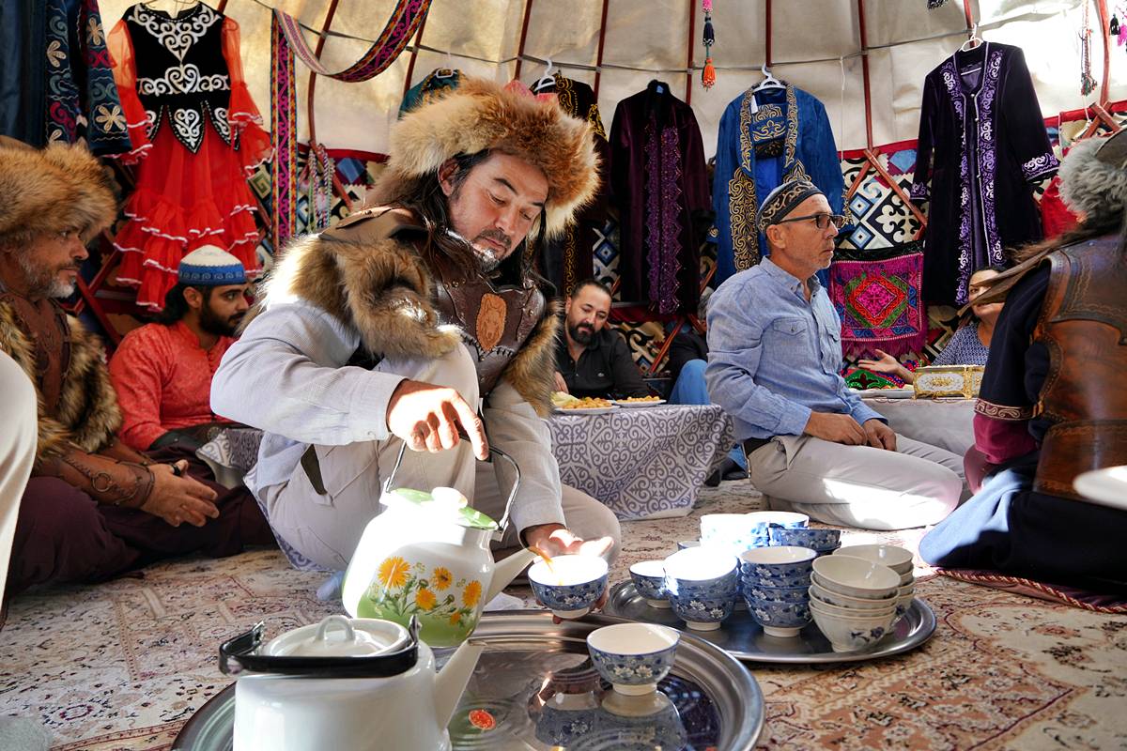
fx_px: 751
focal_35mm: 24
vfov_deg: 53.1
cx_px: 564
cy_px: 376
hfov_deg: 73.7
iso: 250
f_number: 4
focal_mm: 24
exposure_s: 1/160
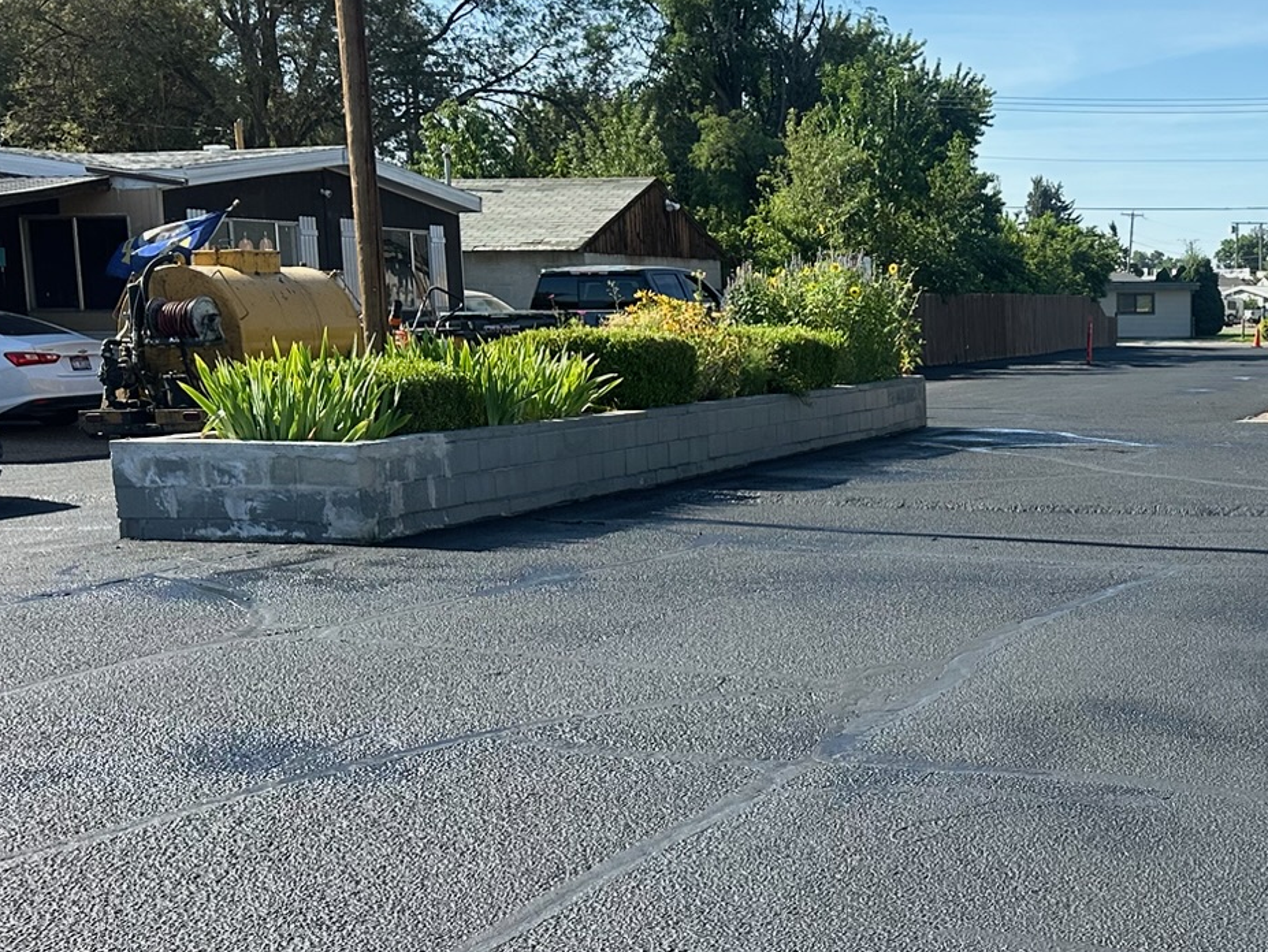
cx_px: 1167
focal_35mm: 53
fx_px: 1942
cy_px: 600
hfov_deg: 34.0
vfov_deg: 27.4
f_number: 1.78
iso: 80
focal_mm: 6.86
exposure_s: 1/2525
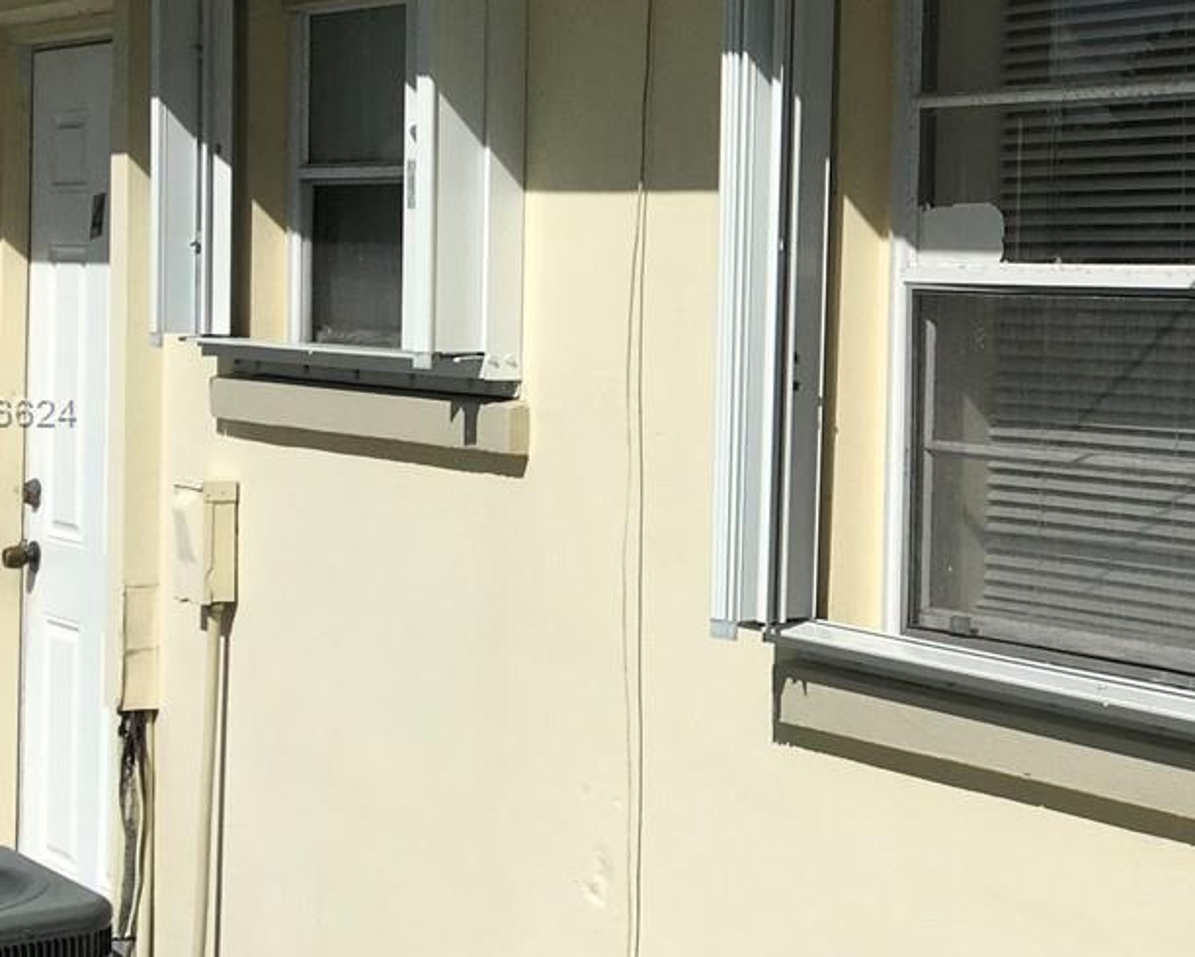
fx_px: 2618
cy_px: 414
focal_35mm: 74
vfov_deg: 20.7
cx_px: 1328
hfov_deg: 24.0
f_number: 2.2
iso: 25
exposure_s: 1/5128
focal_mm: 4.15
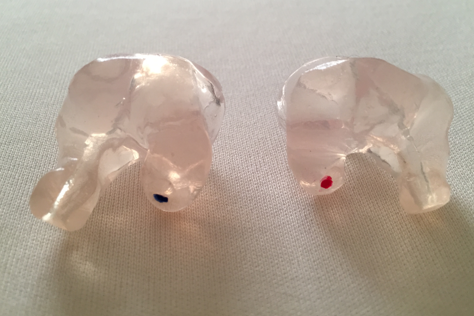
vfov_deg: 42.2
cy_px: 138
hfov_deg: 60.3
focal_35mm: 31
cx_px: 236
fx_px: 408
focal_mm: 4.15
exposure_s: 1/30
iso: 80
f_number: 2.2
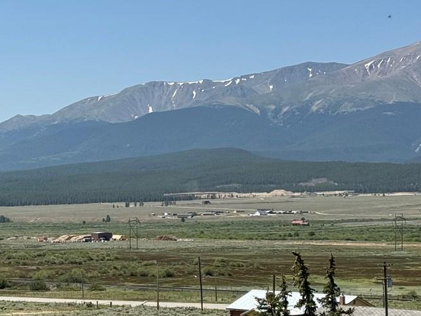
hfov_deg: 16.6
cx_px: 56
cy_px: 284
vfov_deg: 12.6
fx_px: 1423
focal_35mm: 117
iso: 64
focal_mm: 6.76
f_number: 1.78
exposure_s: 1/4049
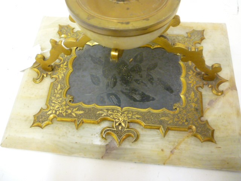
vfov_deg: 48.2
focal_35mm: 29
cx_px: 120
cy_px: 90
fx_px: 202
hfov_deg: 61.7
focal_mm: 5.2
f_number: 3.3
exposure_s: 1/15
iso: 400
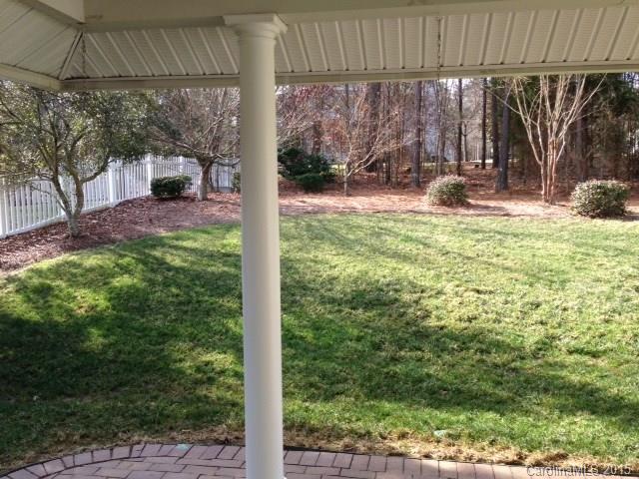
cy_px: 240
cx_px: 320
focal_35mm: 33
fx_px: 609
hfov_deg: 55.4
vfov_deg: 42.9
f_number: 2.4
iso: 50
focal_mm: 4.12
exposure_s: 1/222
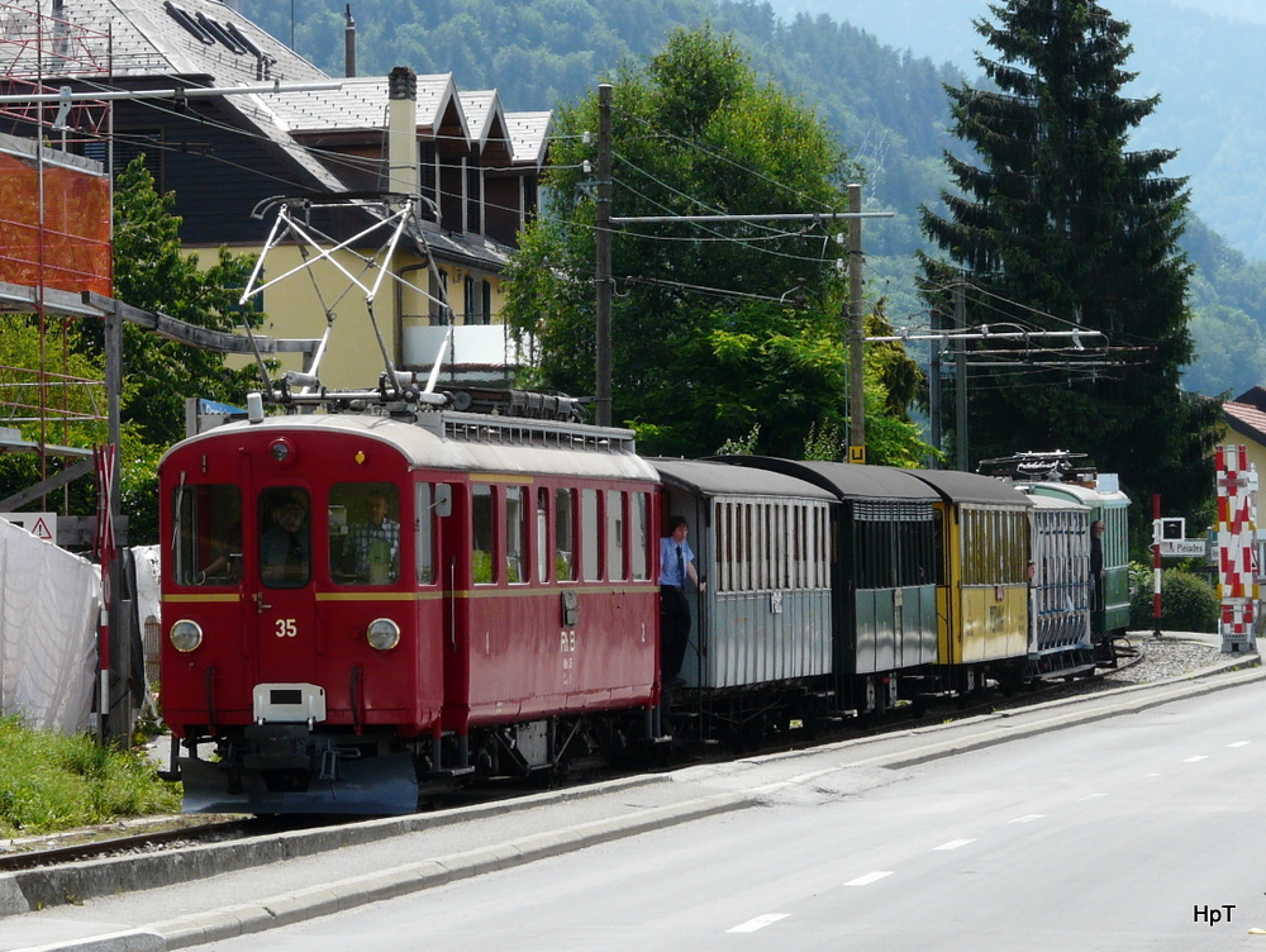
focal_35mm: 129
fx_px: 4722
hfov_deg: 15.3
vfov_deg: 11.5
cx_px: 633
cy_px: 476
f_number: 5.6
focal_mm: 21.1
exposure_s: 1/320
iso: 100
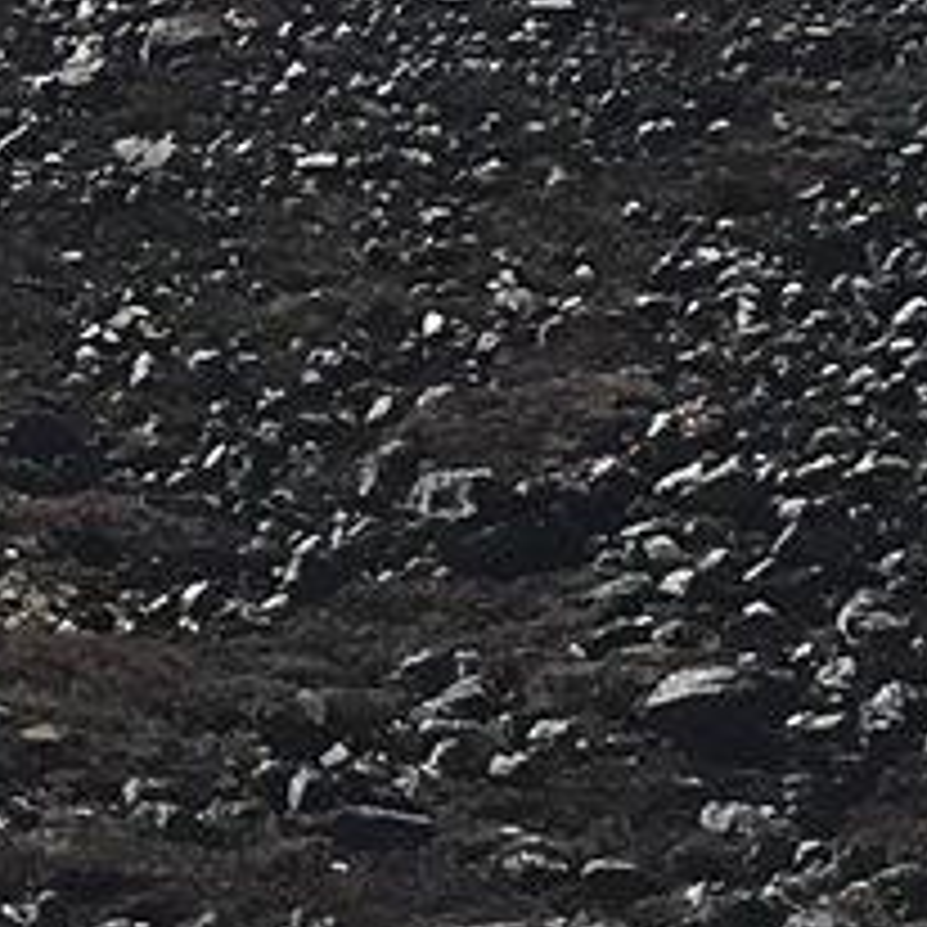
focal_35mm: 251
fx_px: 7605
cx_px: -1102
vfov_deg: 6.9
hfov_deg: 6.7
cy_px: -392
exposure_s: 1/1399
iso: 25
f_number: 2.2
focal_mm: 4.15
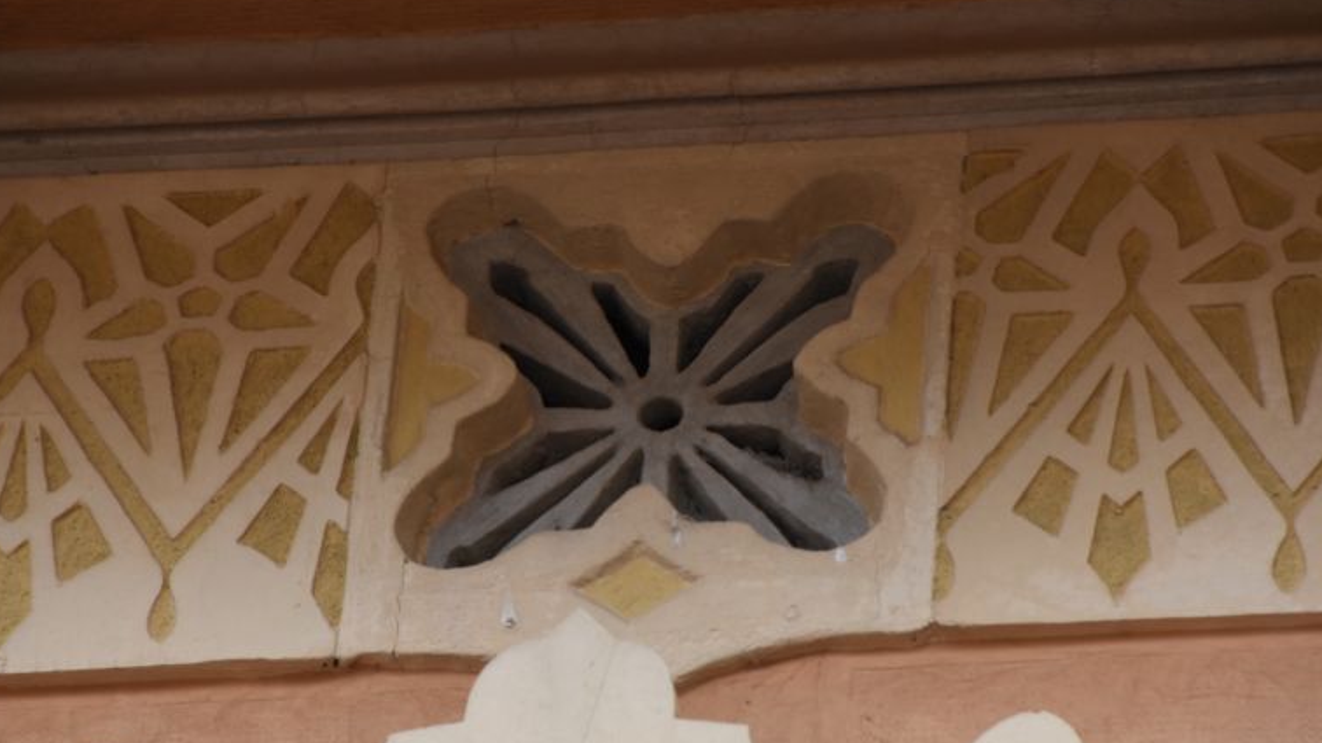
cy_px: 430
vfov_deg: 3.1
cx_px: 651
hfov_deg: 5.5
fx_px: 13799
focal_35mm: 394
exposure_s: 1/400
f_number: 6
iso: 400
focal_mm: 185
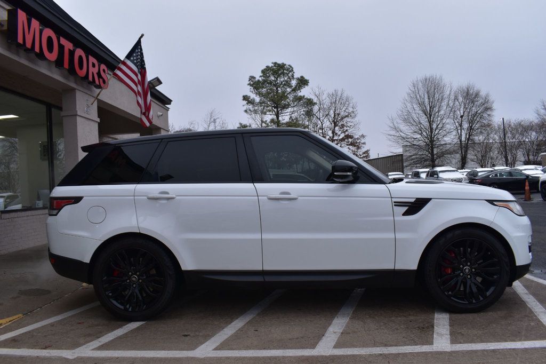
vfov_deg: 47.9
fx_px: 409
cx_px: 273
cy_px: 182
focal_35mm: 27
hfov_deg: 67.4
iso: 400
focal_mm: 18
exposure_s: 1/200
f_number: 10
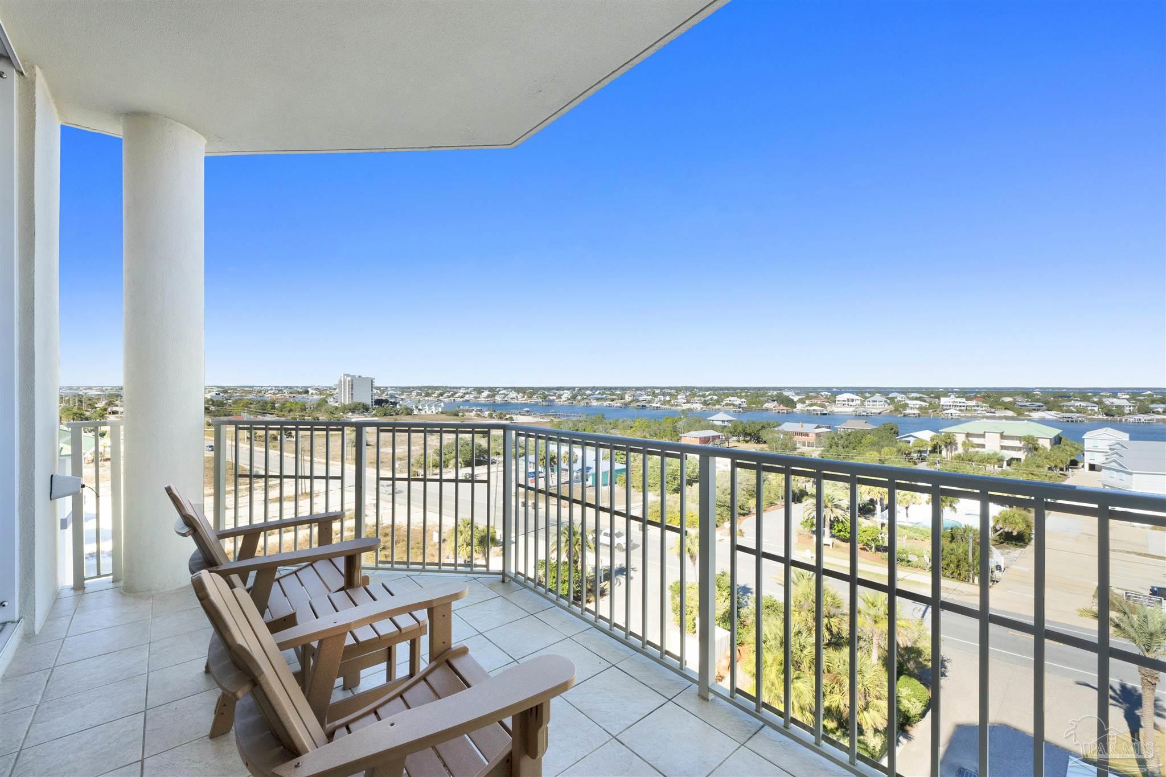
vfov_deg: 81.2
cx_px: 583
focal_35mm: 14
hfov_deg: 104.3
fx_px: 453
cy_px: 388
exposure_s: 1/160
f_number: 11
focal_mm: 14
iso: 500
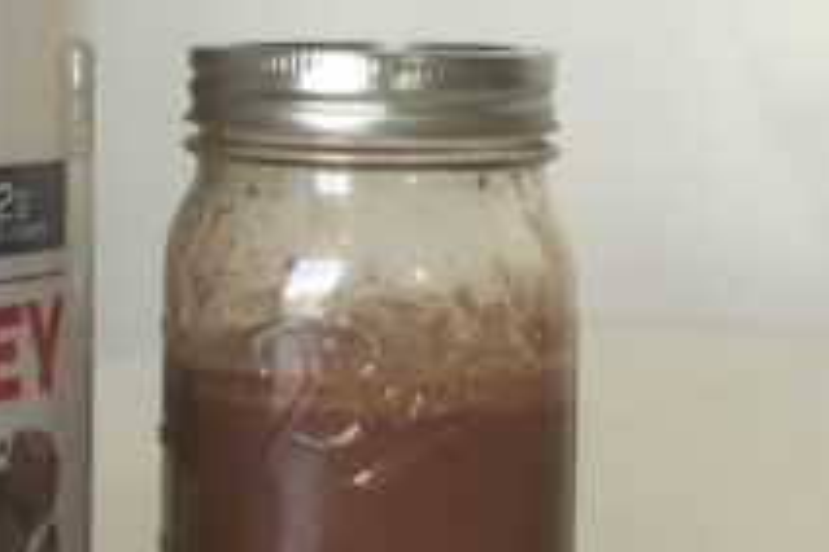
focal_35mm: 109
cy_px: 121
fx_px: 2510
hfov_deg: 17.3
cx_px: -331
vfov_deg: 12.5
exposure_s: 1/60
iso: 40
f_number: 2.2
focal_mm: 4.15
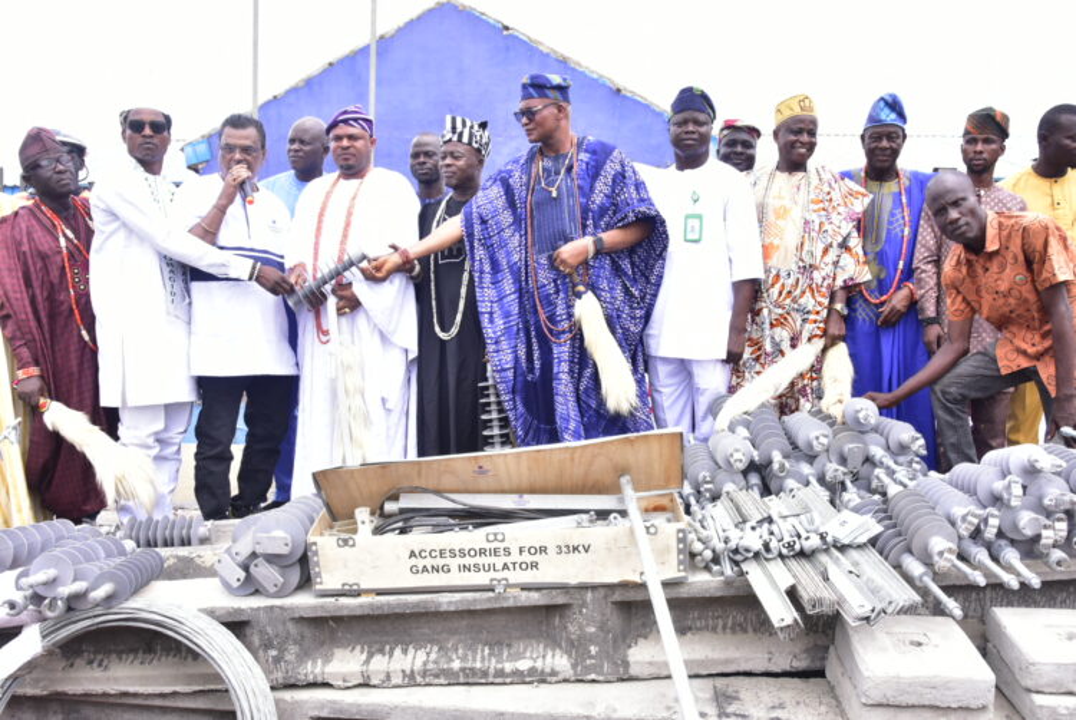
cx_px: 538
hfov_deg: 61.9
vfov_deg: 43.7
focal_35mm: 30
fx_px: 898
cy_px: 360
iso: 400
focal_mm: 30
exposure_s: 1/100
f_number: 11
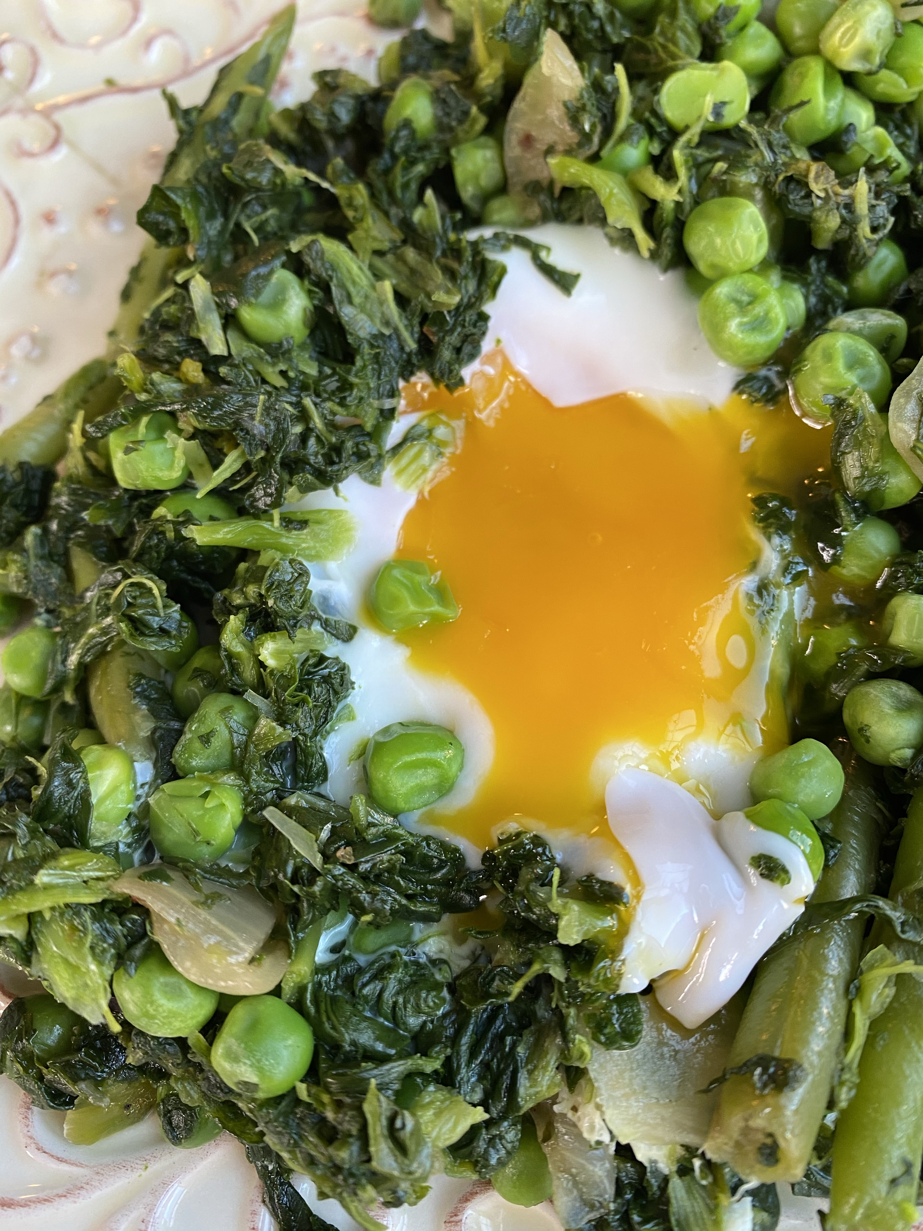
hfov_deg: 53.1
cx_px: 462
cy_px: 616
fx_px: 924
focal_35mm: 26
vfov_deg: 67.3
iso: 125
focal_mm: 4.25
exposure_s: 1/60
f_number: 1.8
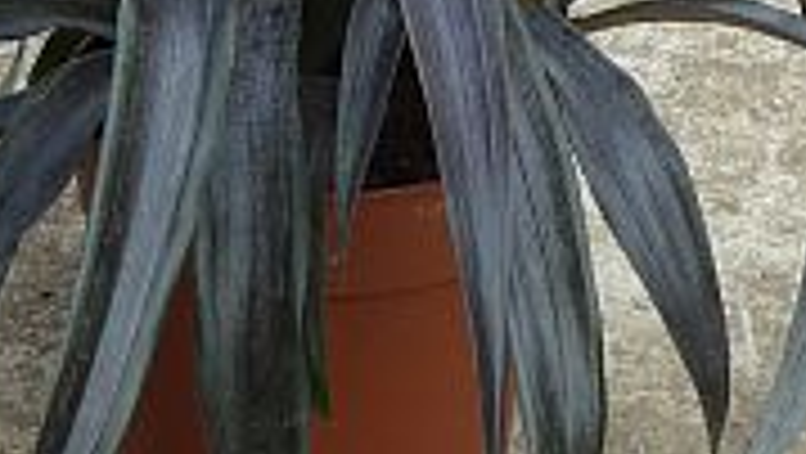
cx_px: 302
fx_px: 5411
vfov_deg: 4.8
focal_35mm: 253
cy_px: -328
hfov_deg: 8.5
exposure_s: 1/100
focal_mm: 11.7
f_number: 4.4
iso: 100
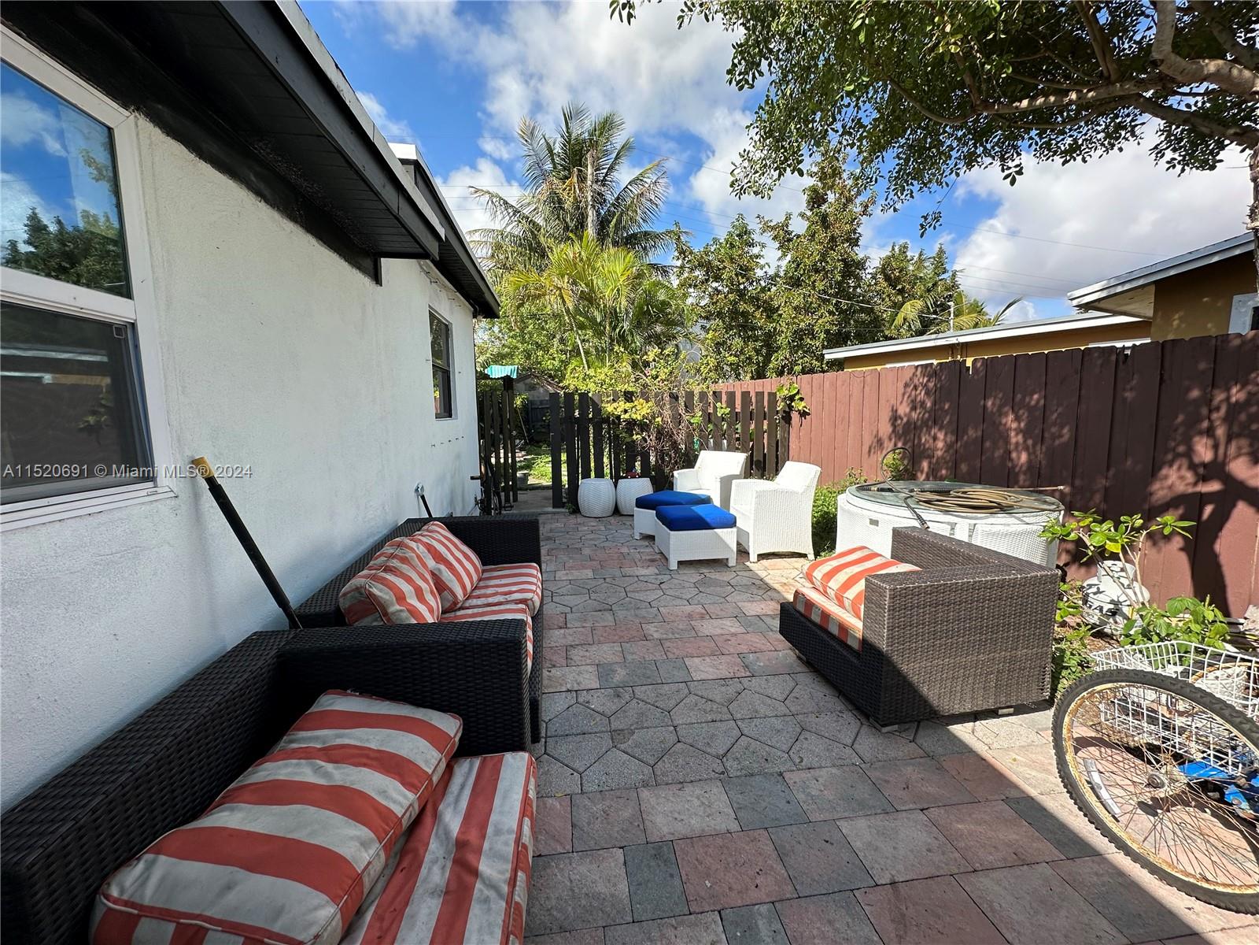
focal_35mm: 14
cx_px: 630
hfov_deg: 102.1
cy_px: 472
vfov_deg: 85.7
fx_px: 509
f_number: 2.2
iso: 40
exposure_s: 1/1006
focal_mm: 2.22
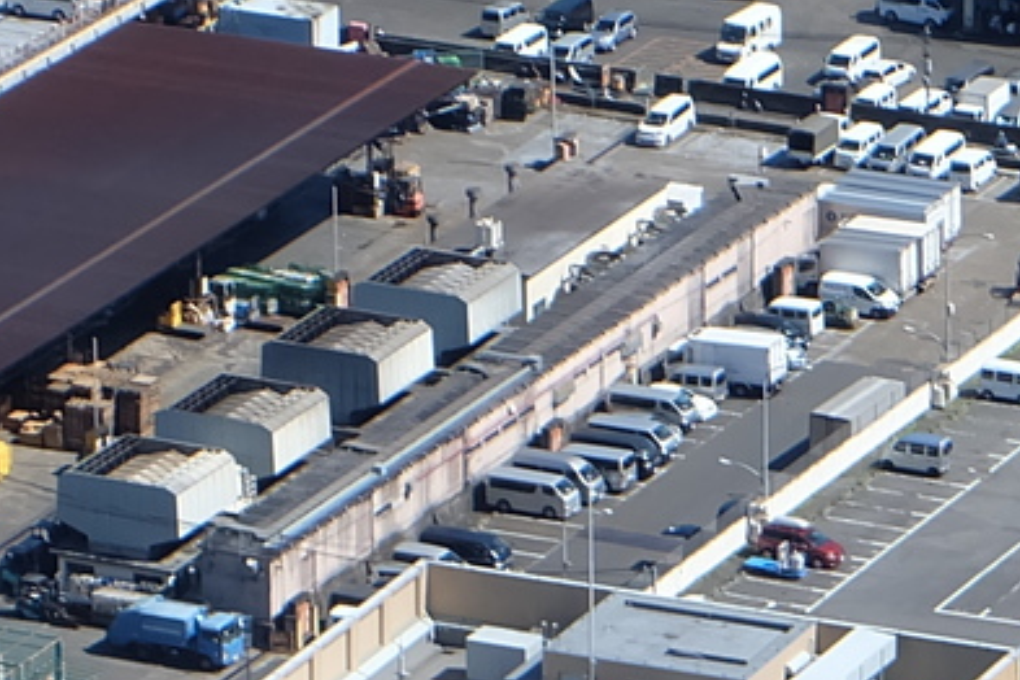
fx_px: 10822
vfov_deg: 3.6
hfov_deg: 5.4
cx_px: 945
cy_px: -167
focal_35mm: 382
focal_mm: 50
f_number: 10
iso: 400
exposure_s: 1/400
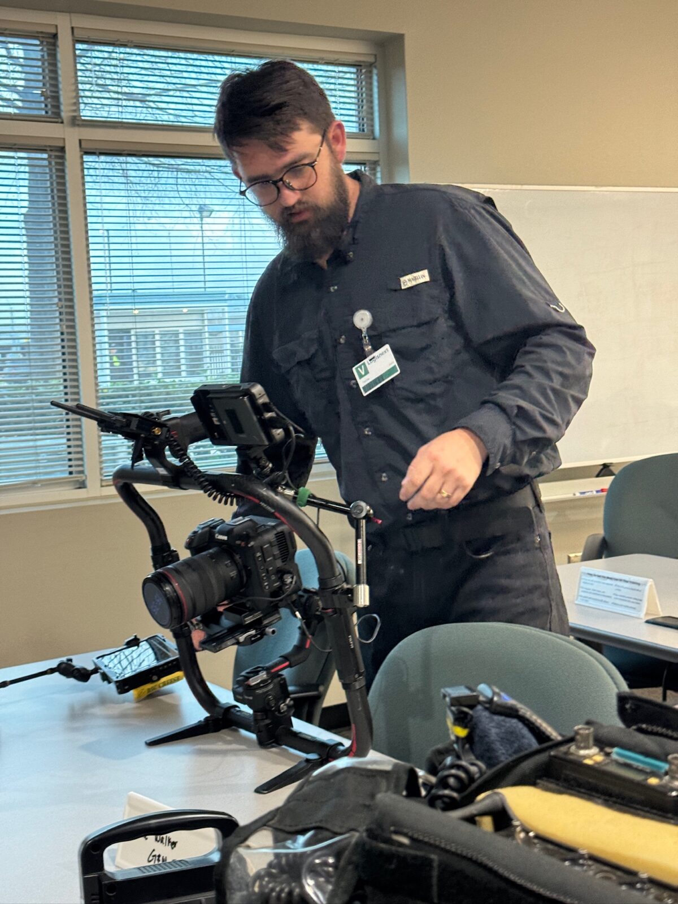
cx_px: 339
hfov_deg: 30.3
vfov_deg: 39.7
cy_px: 452
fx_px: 1254
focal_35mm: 48
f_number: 1.78
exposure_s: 1/40
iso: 320
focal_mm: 6.86
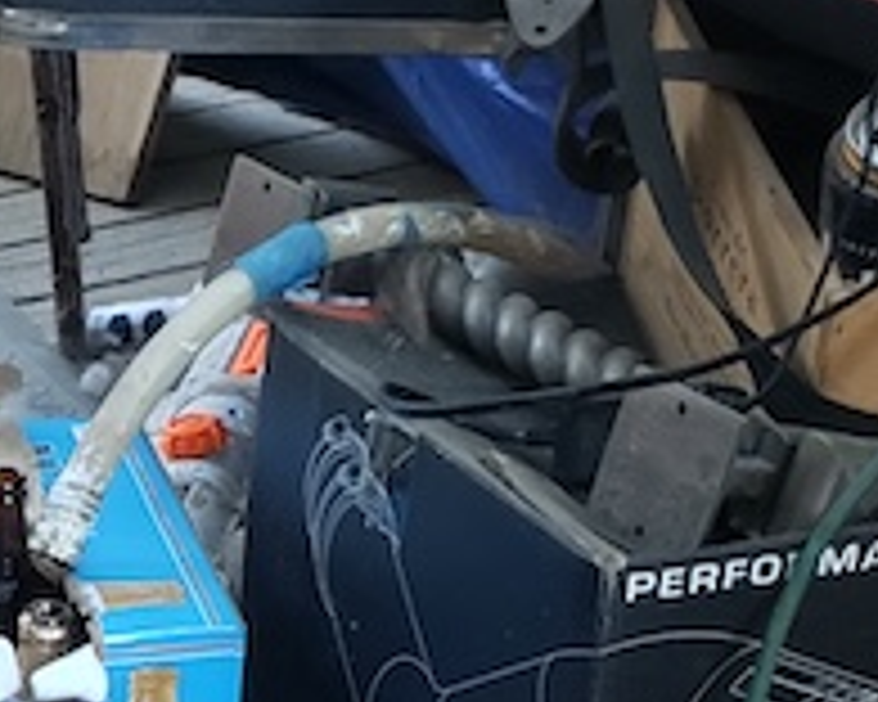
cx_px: -311
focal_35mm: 104
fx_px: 2702
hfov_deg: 17.2
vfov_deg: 14.4
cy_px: 832
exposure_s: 1/50
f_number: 2.4
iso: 200
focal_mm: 4.3
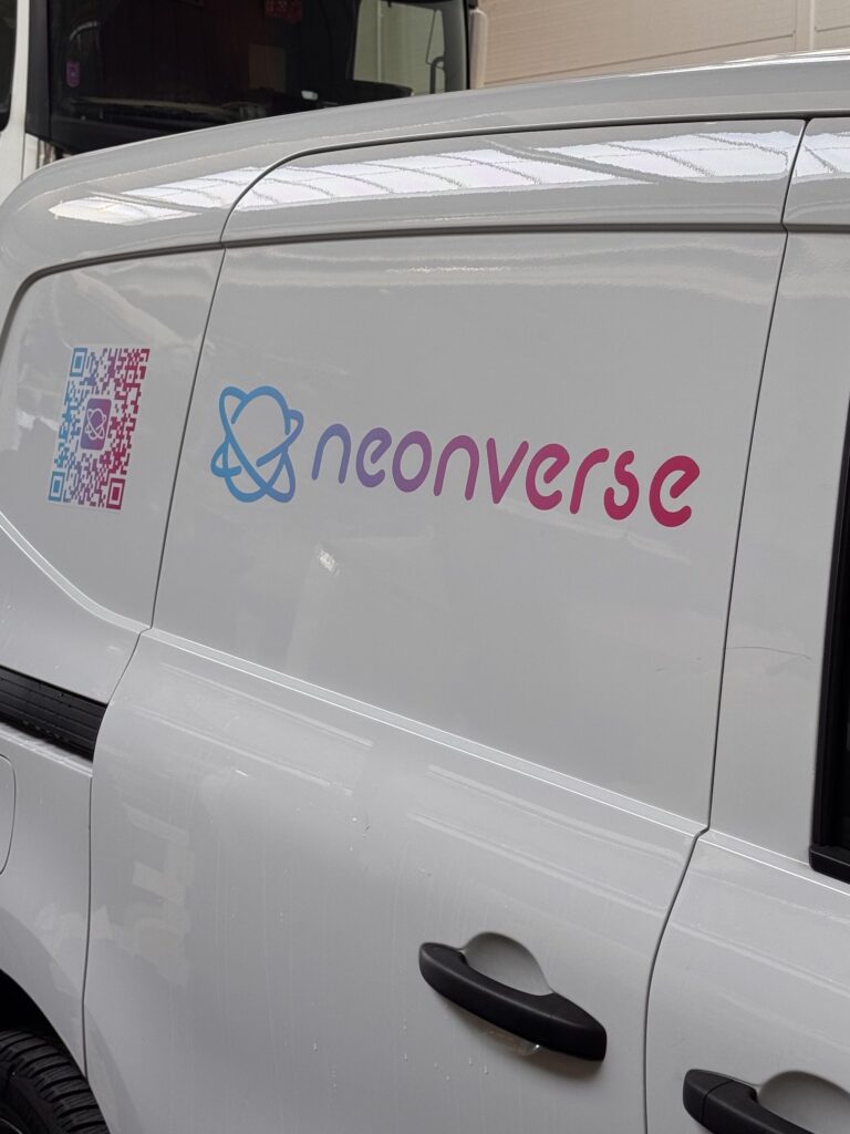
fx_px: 1572
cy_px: 567
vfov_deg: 39.7
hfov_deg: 30.3
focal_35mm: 48
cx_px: 425
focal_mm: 6.76
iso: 50
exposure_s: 1/121
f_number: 1.78
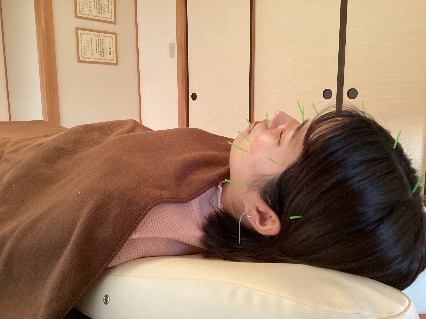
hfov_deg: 58.4
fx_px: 381
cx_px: 213
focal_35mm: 31
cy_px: 160
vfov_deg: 45.4
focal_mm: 3.3
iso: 400
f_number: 2.4
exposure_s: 1/33
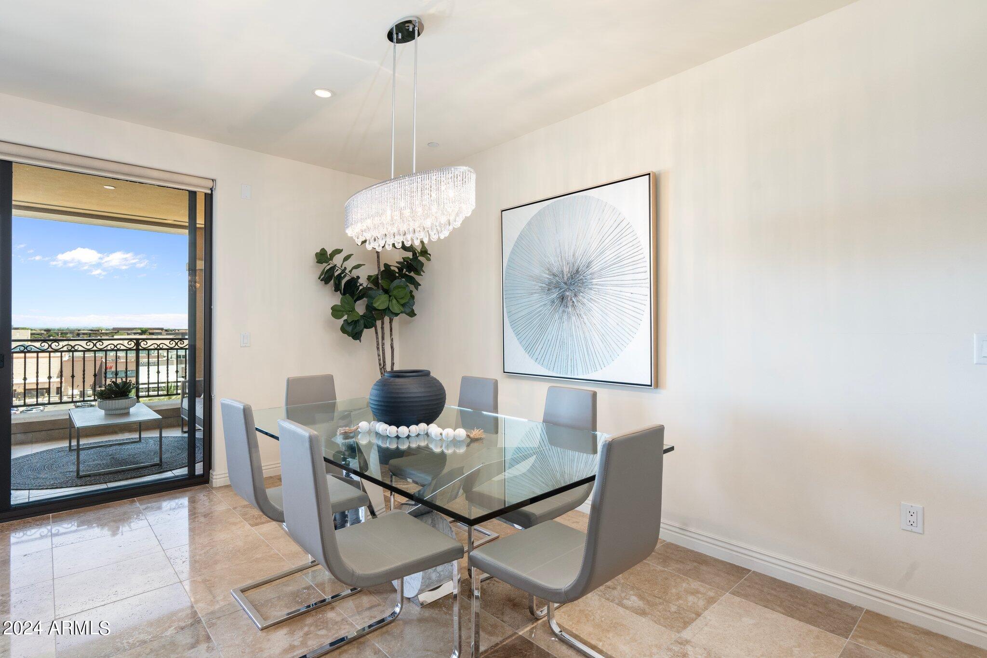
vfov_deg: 67.4
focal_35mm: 18
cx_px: 494
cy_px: 329
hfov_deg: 90.0
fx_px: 493
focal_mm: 18
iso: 1000
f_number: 8
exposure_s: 1/8
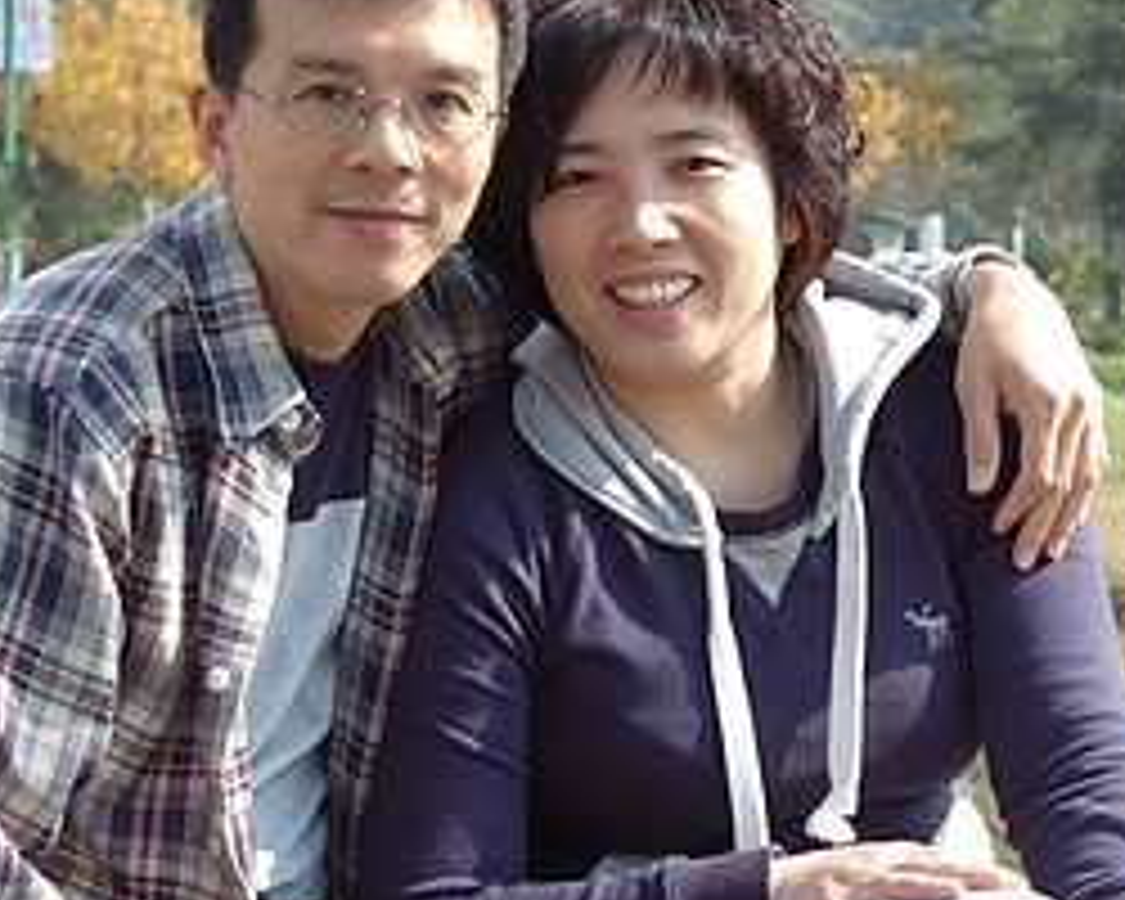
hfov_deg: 11.4
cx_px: 958
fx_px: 5627
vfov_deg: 9.1
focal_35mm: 169
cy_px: 632
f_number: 6.3
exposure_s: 1/250
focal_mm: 50
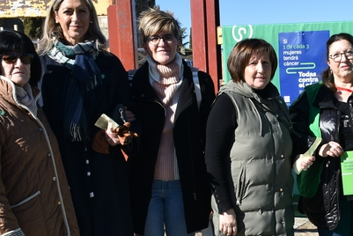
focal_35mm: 74
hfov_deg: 26.5
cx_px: 314
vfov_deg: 18.3
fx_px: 726
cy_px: 194
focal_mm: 22
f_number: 9
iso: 200
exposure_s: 1/320
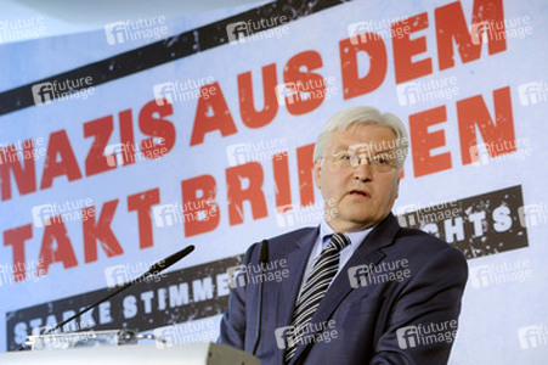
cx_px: 274
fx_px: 1521
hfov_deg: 20.4
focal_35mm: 100
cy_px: 182
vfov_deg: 13.7
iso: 2000
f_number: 5.6
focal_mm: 100
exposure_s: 1/160
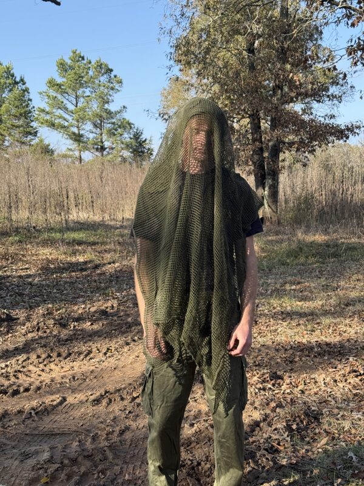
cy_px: 243
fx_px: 673
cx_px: 182
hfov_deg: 30.3
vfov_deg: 39.7
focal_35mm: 48
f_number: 1.78
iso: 80
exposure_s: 1/1285
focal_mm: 6.76
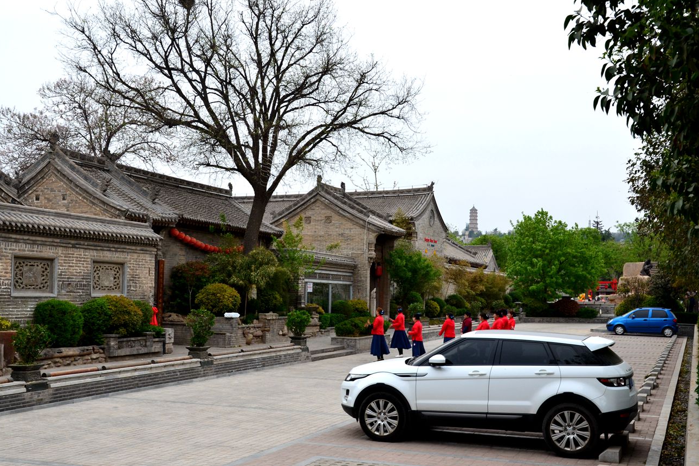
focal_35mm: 41
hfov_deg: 47.4
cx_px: 356
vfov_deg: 32.6
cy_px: 241
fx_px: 796
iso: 400
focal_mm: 26
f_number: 9
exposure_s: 1/40
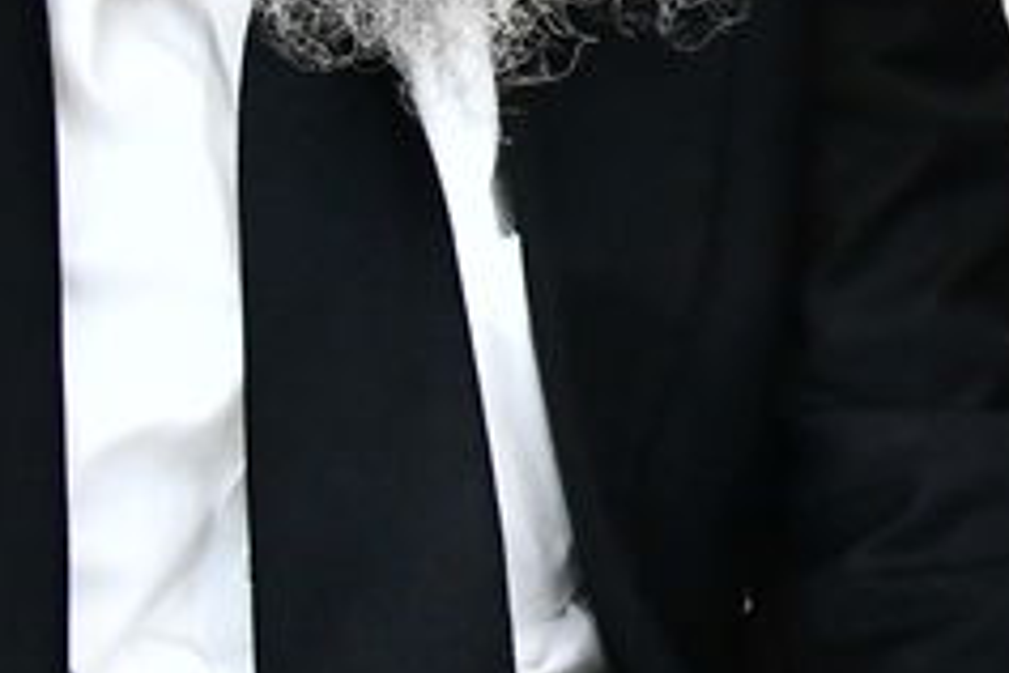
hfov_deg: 9.9
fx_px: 5297
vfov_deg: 7.0
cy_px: -662
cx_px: 2146
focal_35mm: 189
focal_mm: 32
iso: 5000
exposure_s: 1/125
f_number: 5.6
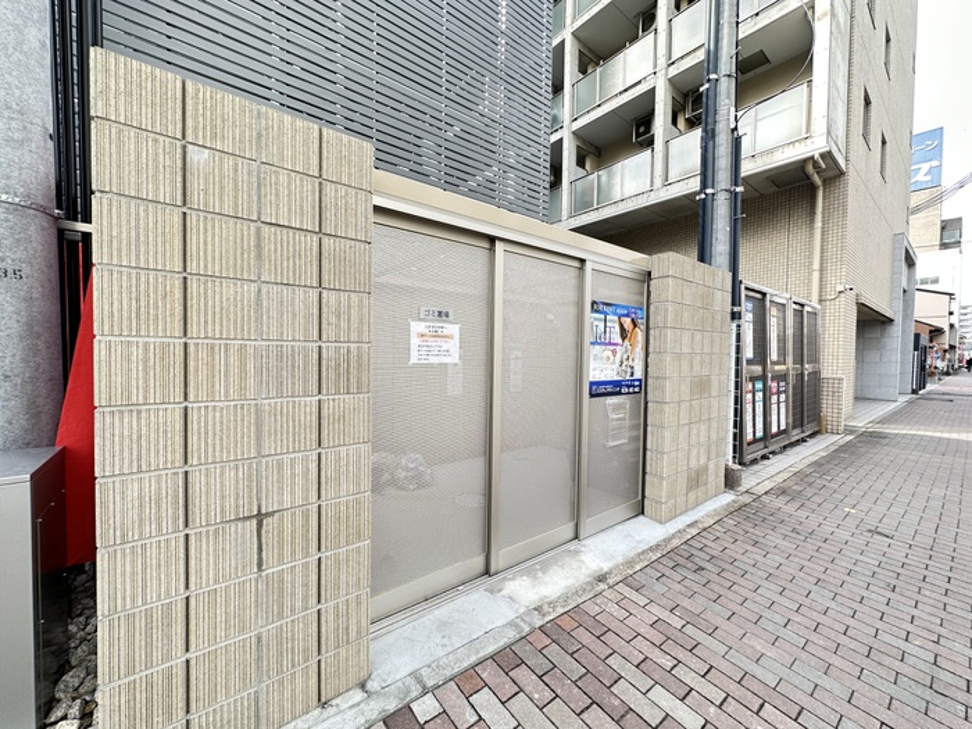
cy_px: 364
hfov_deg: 102.1
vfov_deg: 85.7
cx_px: 486
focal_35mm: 14
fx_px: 393
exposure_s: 1/127
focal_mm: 2.22
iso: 40
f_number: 2.2
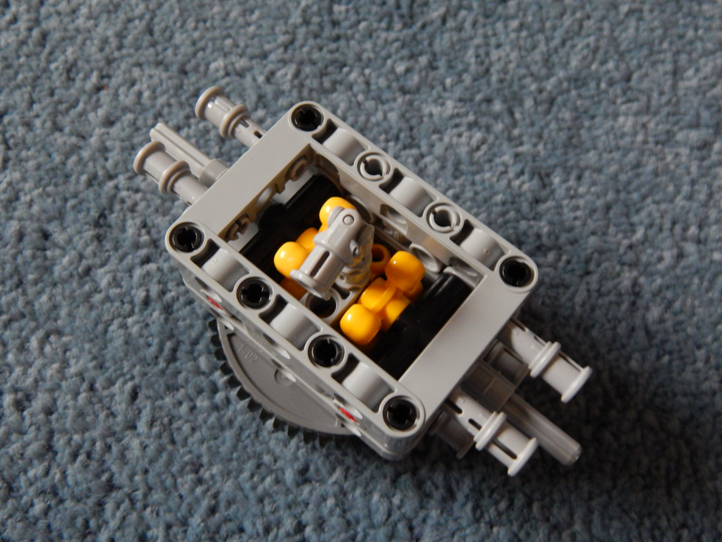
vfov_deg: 37.7
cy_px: 271
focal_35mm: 38
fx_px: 793
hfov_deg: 49.0
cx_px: 361
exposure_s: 1/8
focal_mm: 6.8
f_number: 3.4
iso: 560
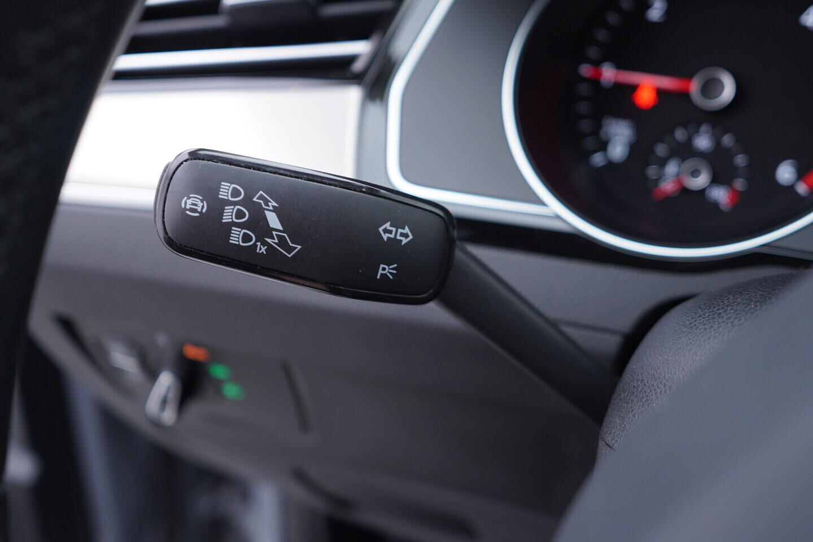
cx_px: 406
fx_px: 813
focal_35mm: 36
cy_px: 271
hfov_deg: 53.1
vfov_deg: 36.9
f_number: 2.8
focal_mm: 24
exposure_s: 1/40
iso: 160
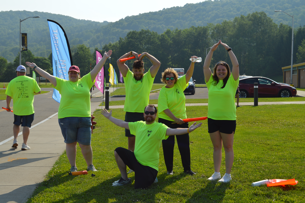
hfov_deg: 35.1
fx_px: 482
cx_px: 152
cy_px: 102
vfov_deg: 23.7
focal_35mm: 57
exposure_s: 1/320
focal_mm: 38
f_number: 9
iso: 100
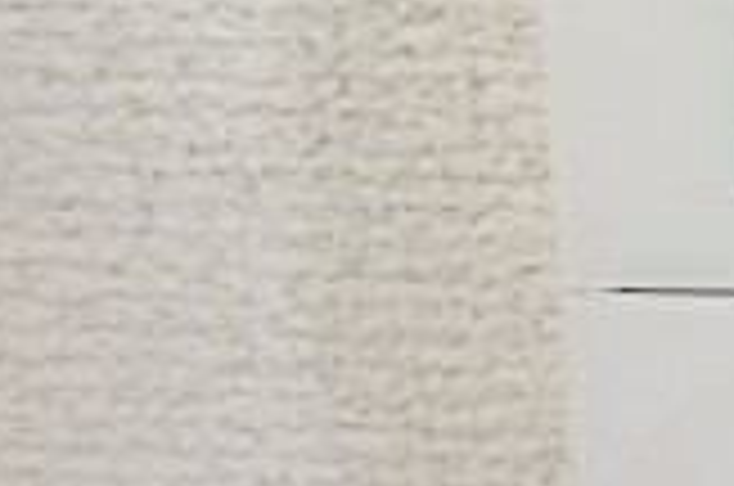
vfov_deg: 15.7
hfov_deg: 18.3
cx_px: 1342
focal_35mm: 86
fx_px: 1750
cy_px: 68
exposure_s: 1/30
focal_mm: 3.7
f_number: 3.5
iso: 500
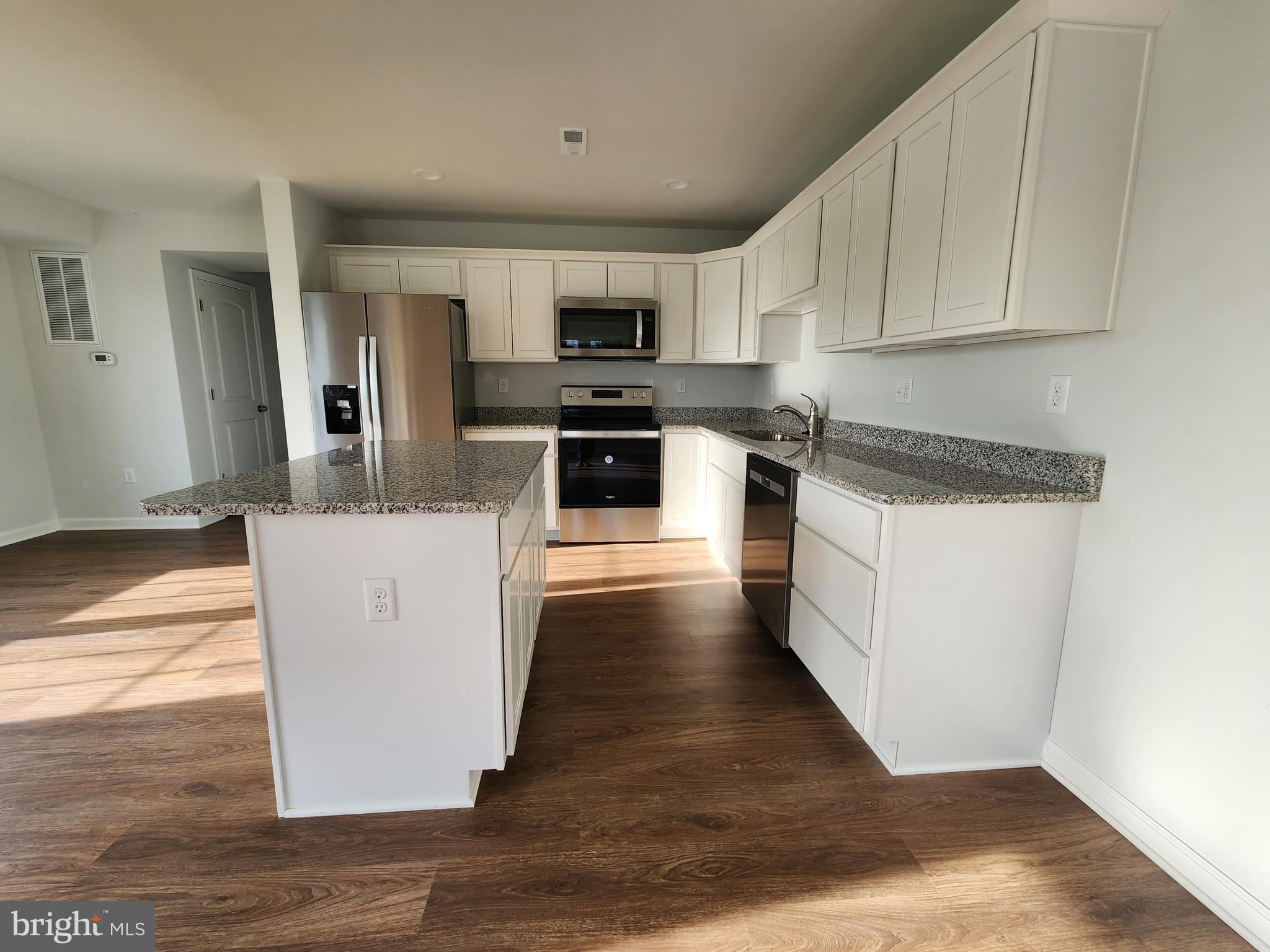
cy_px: 476
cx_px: 635
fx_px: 477
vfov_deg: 89.9
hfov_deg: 106.2
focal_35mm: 13
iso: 64
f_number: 2.2
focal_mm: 2.2
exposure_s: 1/120
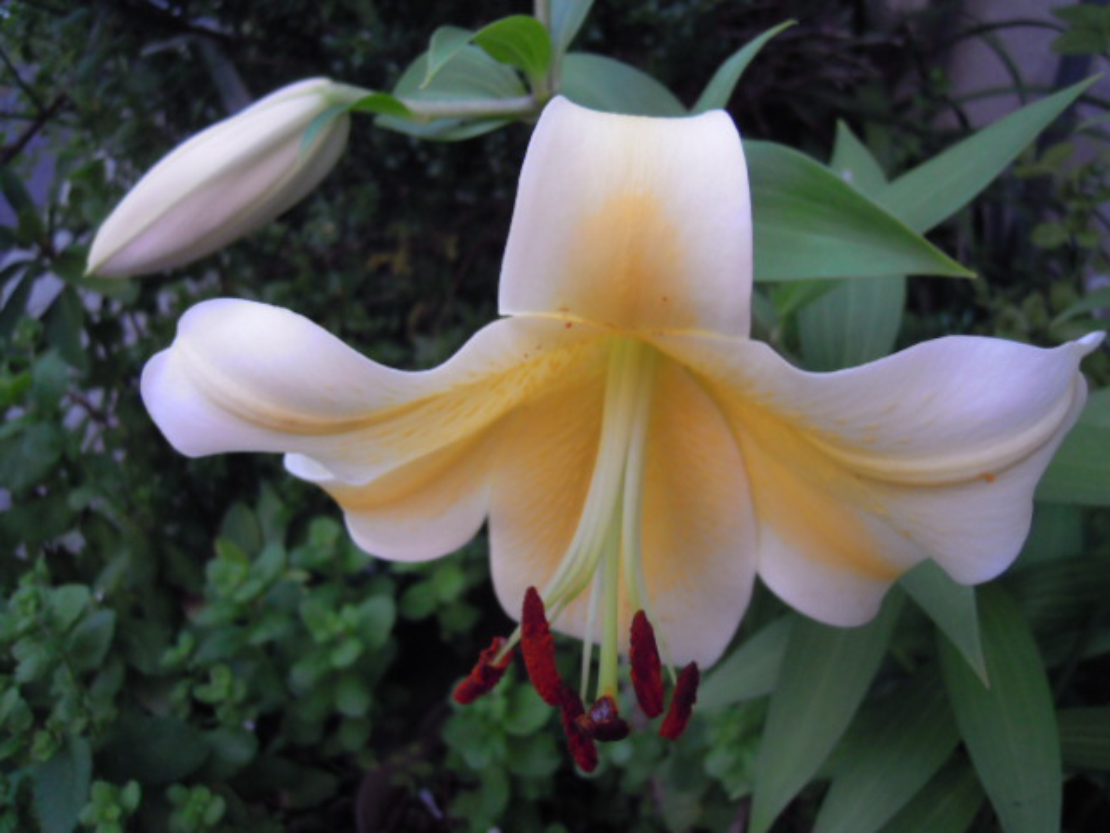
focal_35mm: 28
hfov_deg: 63.4
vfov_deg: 49.7
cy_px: 416
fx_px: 898
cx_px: 555
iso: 400
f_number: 2.7
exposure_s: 1/20
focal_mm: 5
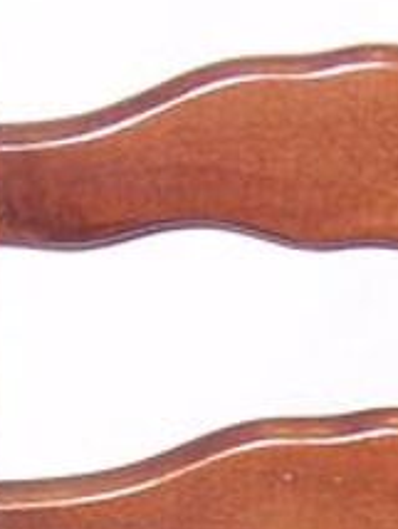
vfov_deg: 8.6
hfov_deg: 6.6
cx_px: 210
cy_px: 800
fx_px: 3427
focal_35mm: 224
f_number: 3
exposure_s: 1/60
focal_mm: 6
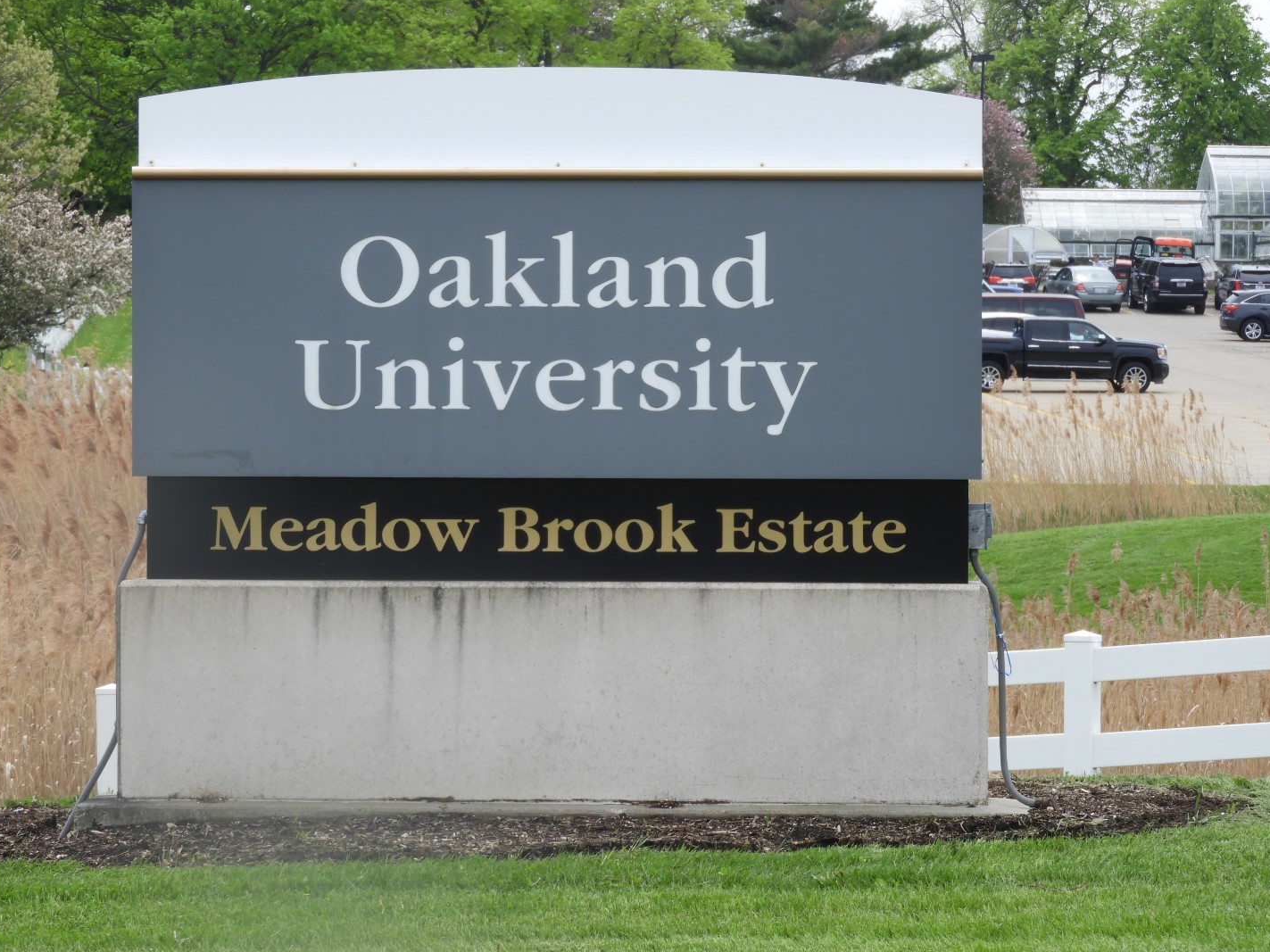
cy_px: 477
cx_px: 632
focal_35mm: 172
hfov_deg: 11.5
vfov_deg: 8.6
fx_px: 6310
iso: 100
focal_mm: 30.5
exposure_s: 1/400
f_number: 5.2
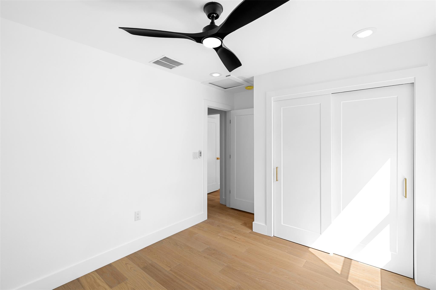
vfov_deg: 73.7
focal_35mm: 16
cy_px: 145
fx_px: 194
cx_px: 218
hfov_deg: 96.7
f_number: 8
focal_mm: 16
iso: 250
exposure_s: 1/10
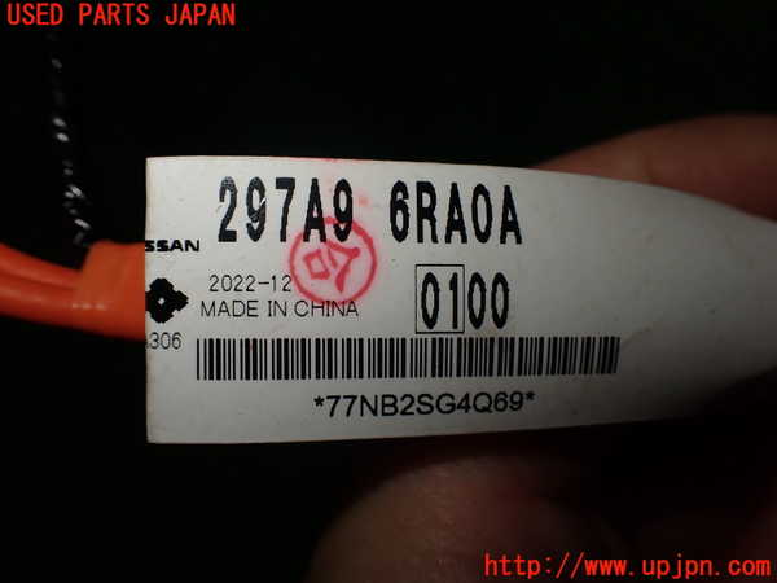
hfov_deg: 60.0
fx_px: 673
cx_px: 388
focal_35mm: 30
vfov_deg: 46.8
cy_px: 292
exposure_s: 1/250
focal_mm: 5.4
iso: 100
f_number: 3.2
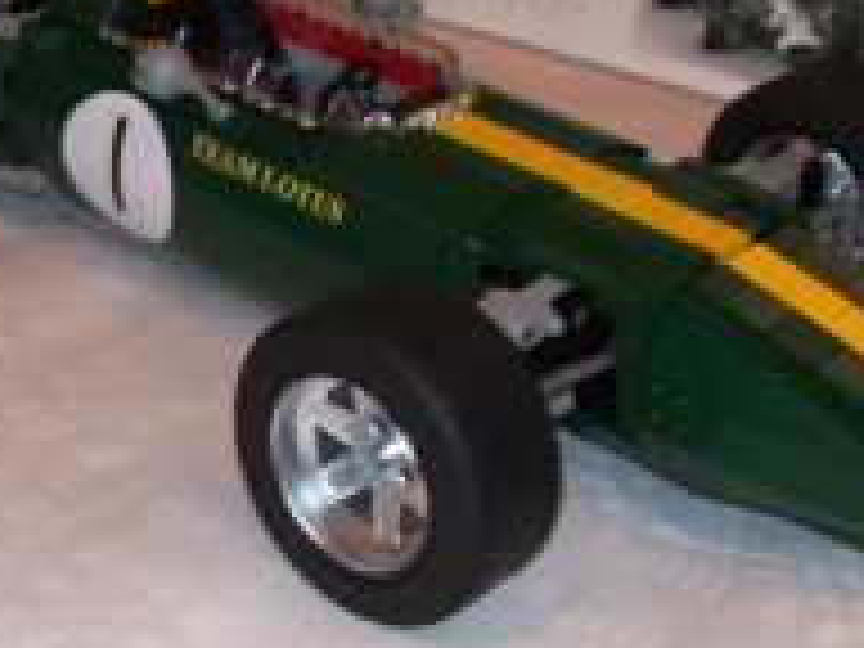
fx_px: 2097
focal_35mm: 84
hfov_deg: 23.2
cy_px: 446
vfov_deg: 17.5
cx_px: 292
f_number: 2.7
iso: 80
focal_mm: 6
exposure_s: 1/60
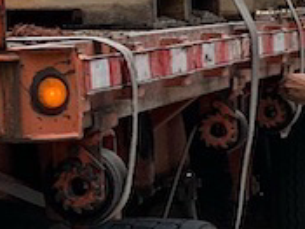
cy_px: -219
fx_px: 2677
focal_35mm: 304
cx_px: -497
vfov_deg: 4.8
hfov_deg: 6.2
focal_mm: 6
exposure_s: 1/539
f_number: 2.4
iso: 16
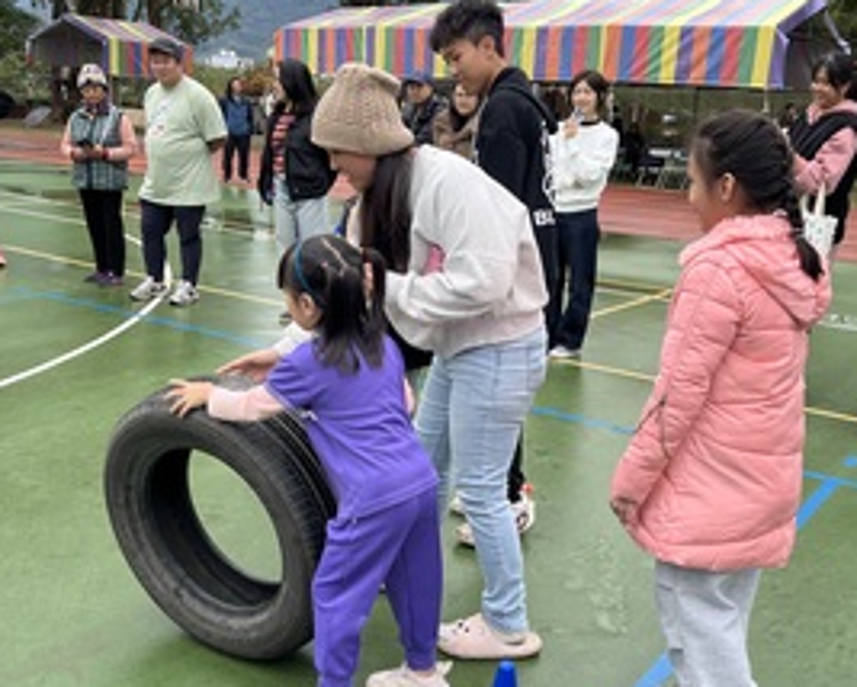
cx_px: 456
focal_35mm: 38
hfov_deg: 47.9
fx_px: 965
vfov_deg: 39.1
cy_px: 382
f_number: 1.6
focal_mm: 5.1
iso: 50
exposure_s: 1/761
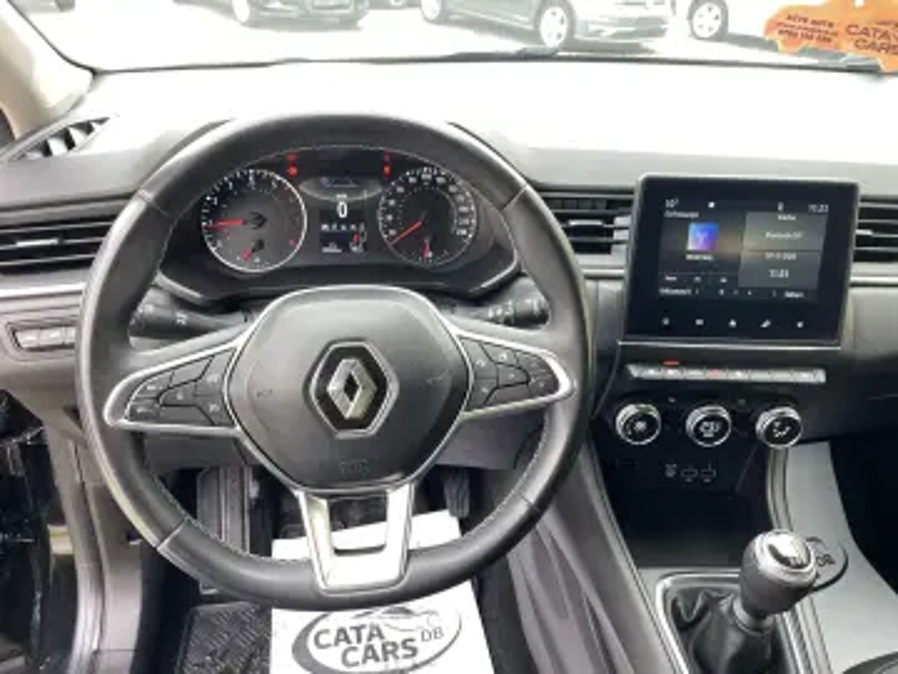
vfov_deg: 54.9
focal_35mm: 25
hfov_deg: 69.4
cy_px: 337
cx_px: 449
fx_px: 649
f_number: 1.6
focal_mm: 5.1
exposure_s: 1/121
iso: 64
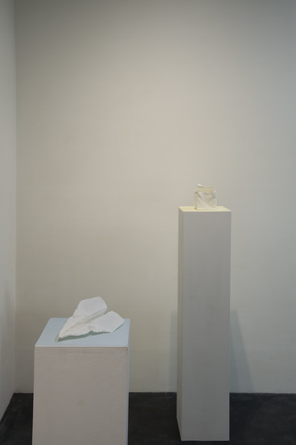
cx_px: 148
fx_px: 556
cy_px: 222
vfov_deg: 43.6
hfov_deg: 29.8
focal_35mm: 45
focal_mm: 45
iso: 200
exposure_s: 1/2.5
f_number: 16
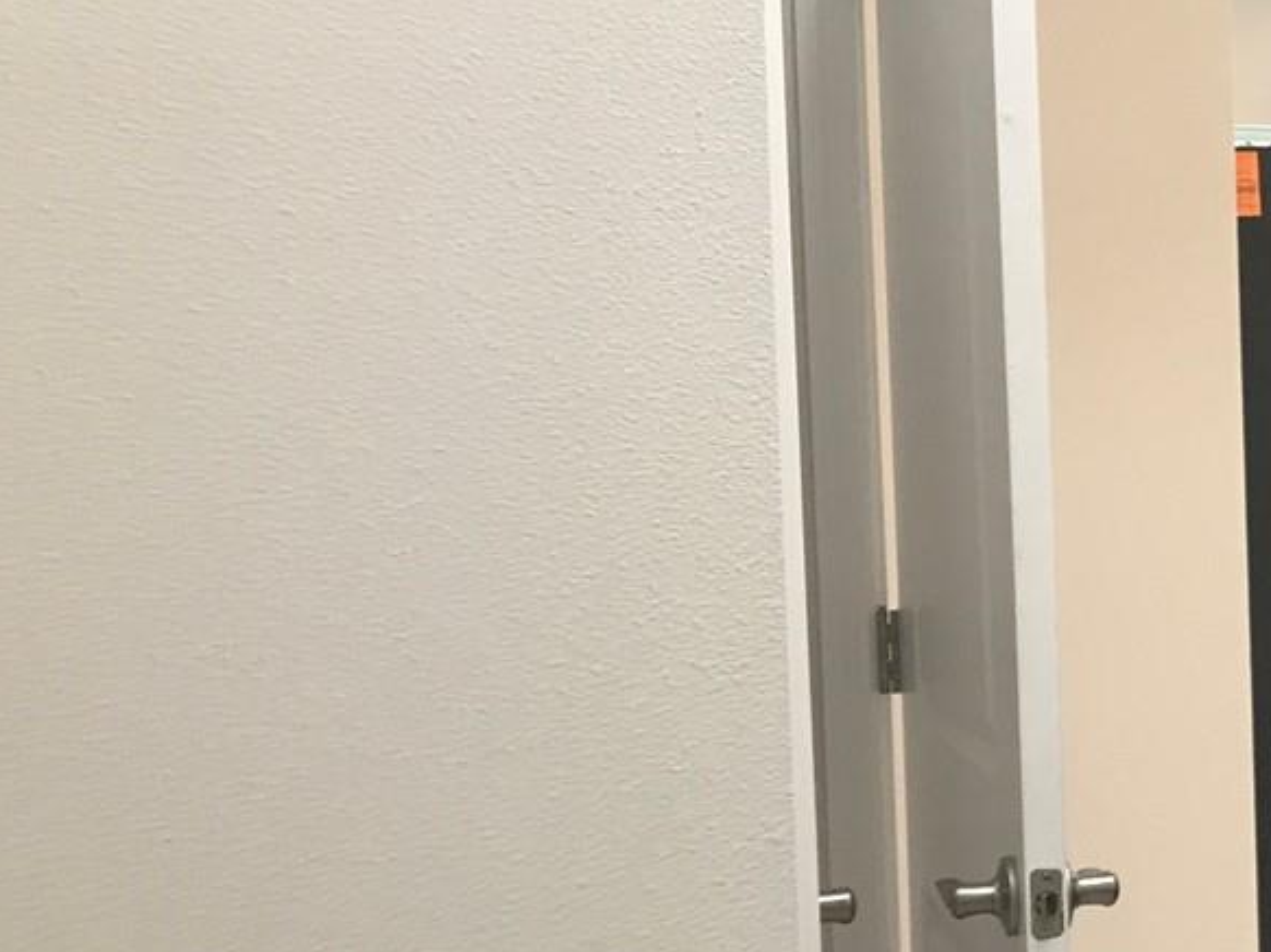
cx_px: 1655
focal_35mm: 77
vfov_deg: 19.0
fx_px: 2826
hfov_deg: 22.6
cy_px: 747
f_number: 1.8
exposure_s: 1/24
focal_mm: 3.99
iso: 40
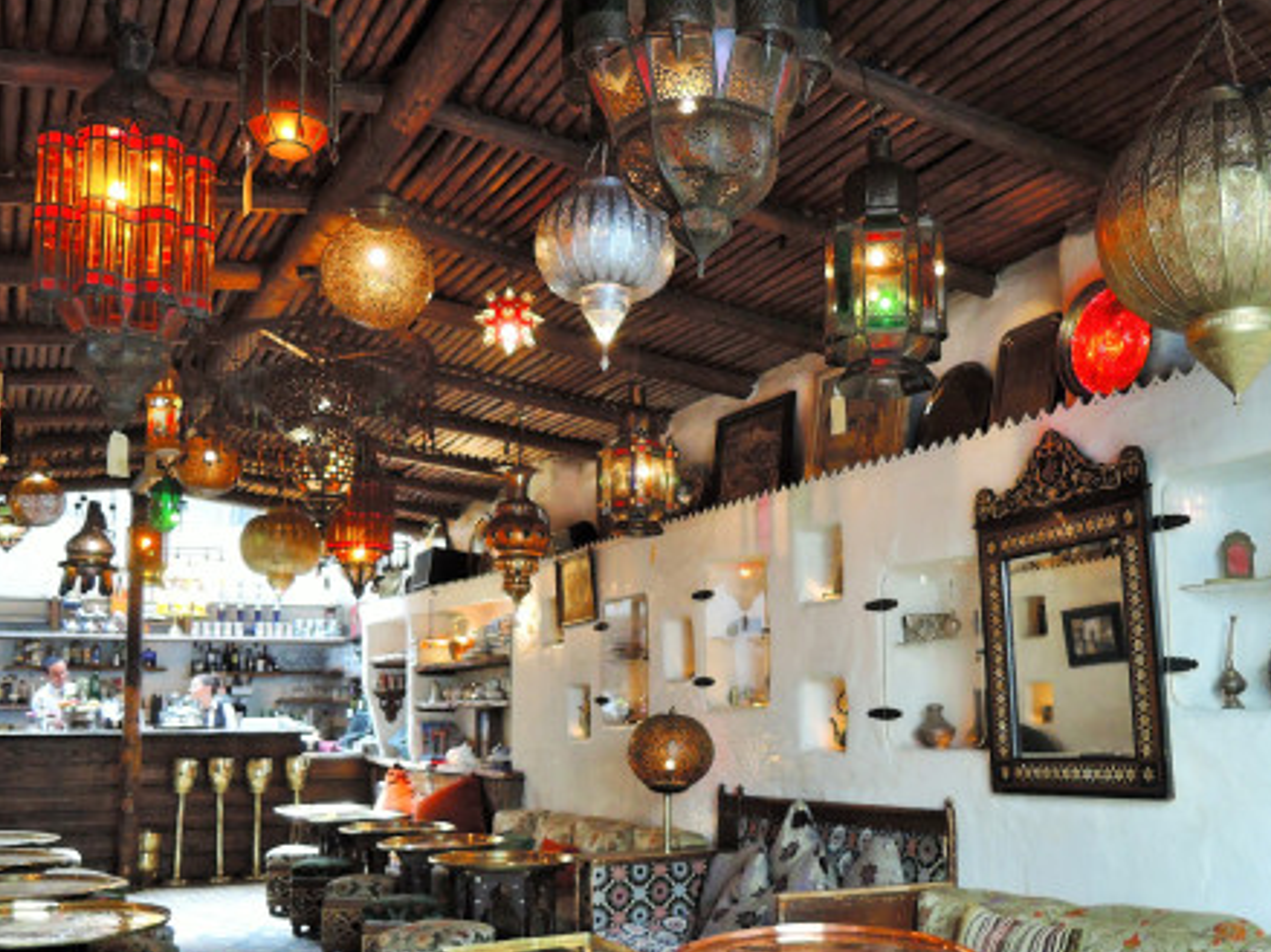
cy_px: 579
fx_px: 1285
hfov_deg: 52.6
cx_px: 666
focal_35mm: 35
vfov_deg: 40.5
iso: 400
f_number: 2
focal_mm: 5.1
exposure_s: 1/30
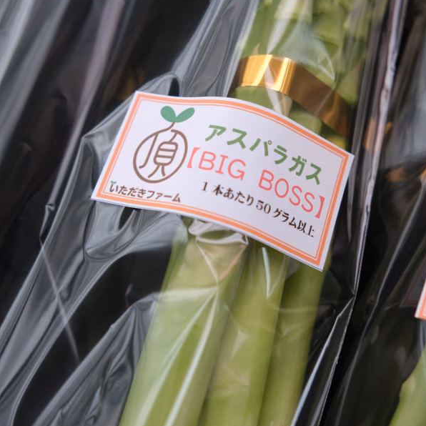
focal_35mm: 68
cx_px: 214
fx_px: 947
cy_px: 147
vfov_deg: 25.2
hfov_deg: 25.4
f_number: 4
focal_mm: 35
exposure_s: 1/160
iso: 160
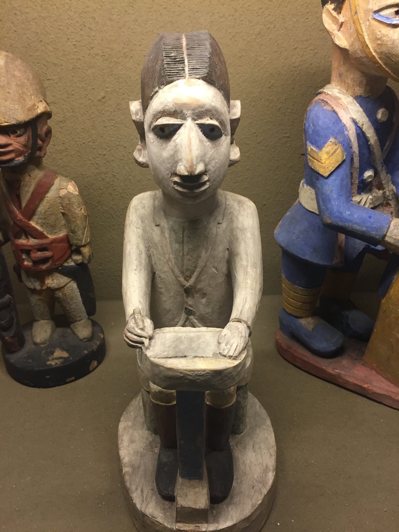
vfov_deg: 61.7
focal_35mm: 29
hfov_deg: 48.2
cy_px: 266
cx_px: 200
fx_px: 446
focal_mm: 4.15
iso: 160
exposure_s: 1/33
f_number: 2.2
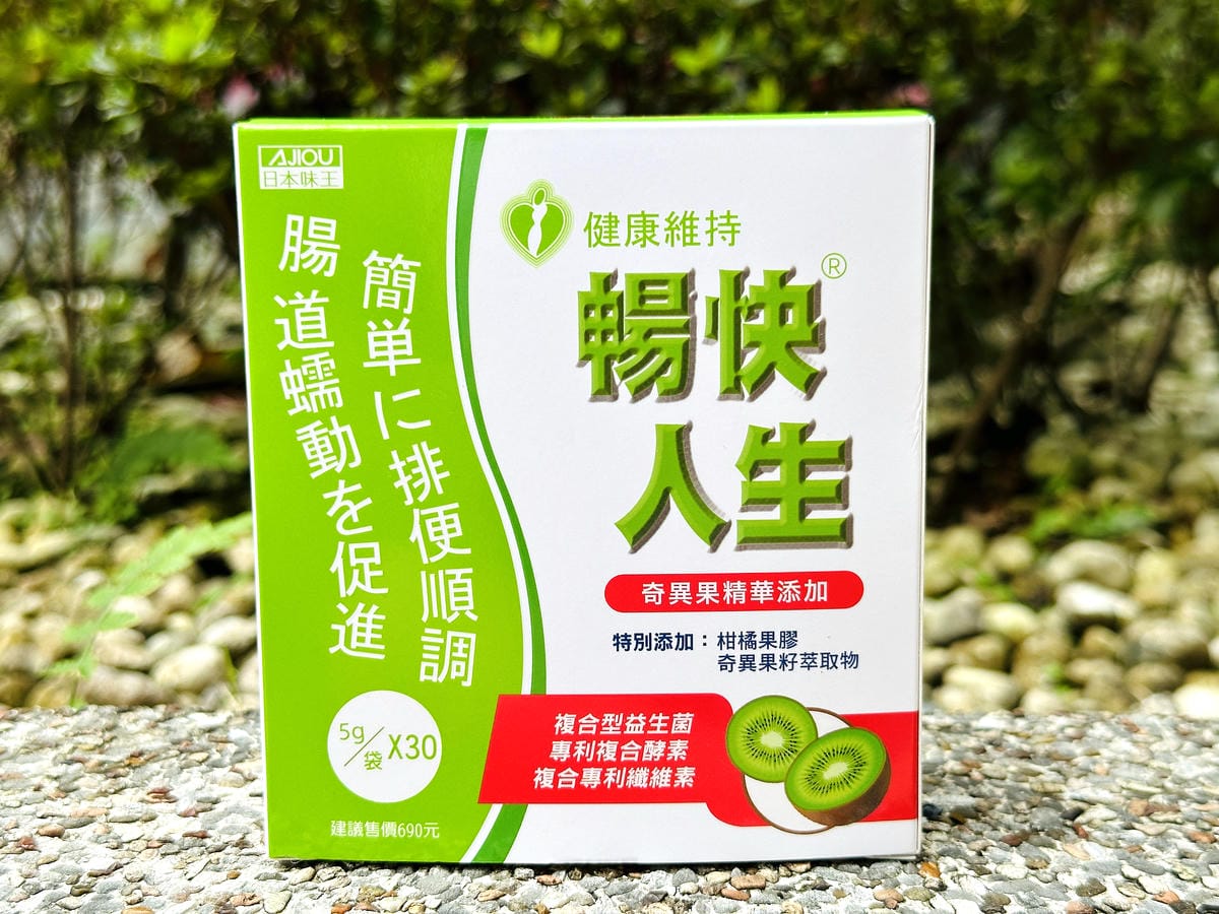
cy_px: 457
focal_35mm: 48
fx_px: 1690
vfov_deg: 30.3
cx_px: 610
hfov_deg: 39.7
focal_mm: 6.86
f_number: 1.78
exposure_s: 1/121
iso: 64
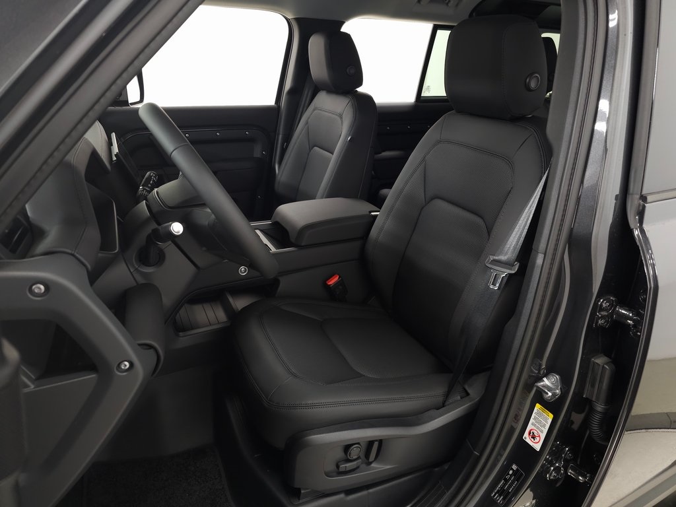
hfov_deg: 73.9
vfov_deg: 58.9
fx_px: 449
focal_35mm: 23
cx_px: 338
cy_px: 254
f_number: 1.7
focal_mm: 6.3
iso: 160
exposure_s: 1/60
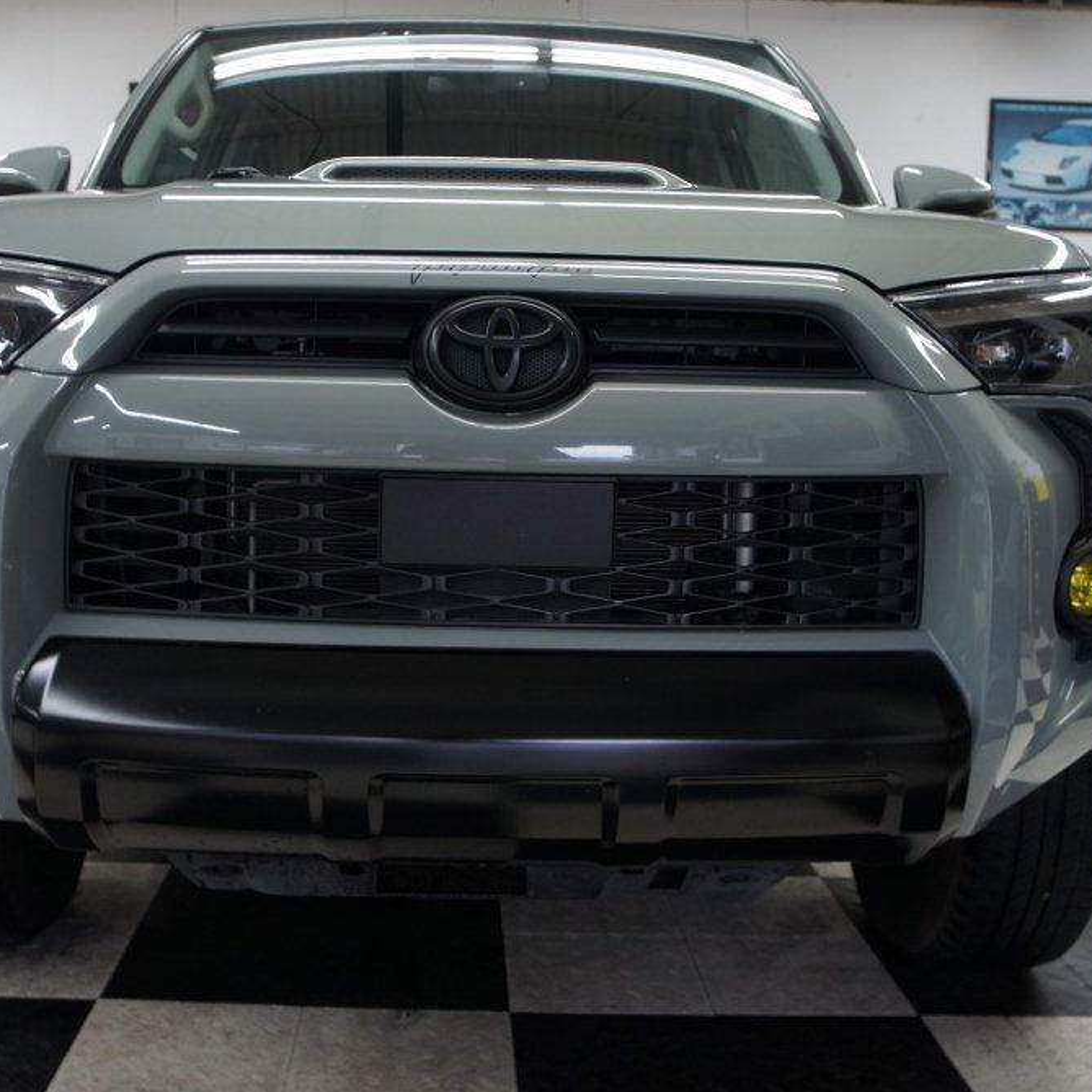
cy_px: 553
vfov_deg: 42.8
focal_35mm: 39
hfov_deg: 42.7
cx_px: 464
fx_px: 1392
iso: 250
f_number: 4
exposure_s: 1/30
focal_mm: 20
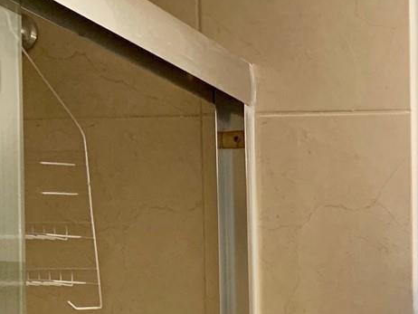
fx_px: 1087
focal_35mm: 90
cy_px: 417
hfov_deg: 19.1
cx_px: 622
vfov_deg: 15.6
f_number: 1.8
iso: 64
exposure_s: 1/60
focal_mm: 4.25
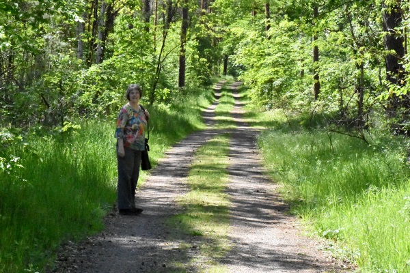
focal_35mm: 112
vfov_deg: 12.2
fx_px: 1281
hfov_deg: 18.2
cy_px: 136
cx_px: 205
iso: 12800
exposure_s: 1/8000
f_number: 11
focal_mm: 75
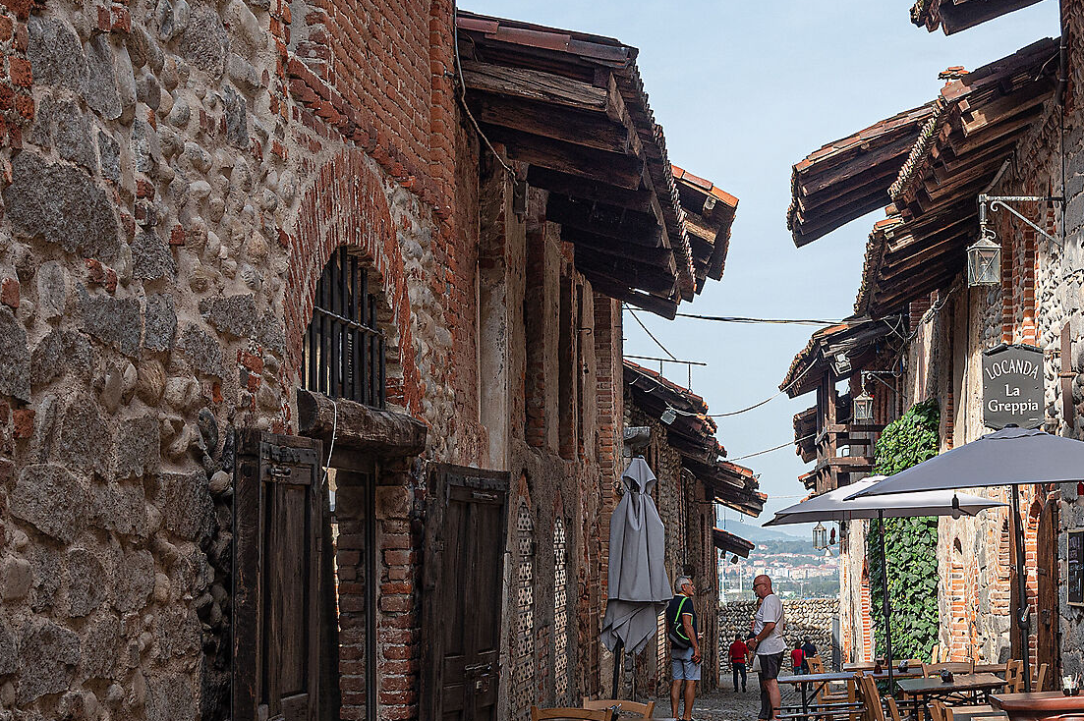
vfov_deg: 15.6
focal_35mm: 87
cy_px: 528
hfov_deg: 23.1
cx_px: 843
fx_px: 2618
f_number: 8
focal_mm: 40
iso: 100
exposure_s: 1/250
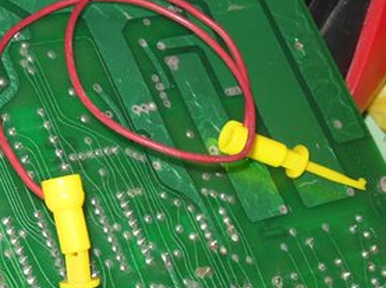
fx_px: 902
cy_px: 205
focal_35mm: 81
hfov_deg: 24.1
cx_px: 208
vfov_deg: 18.1
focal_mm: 8.9
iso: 200
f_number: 7.9
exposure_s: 1/60
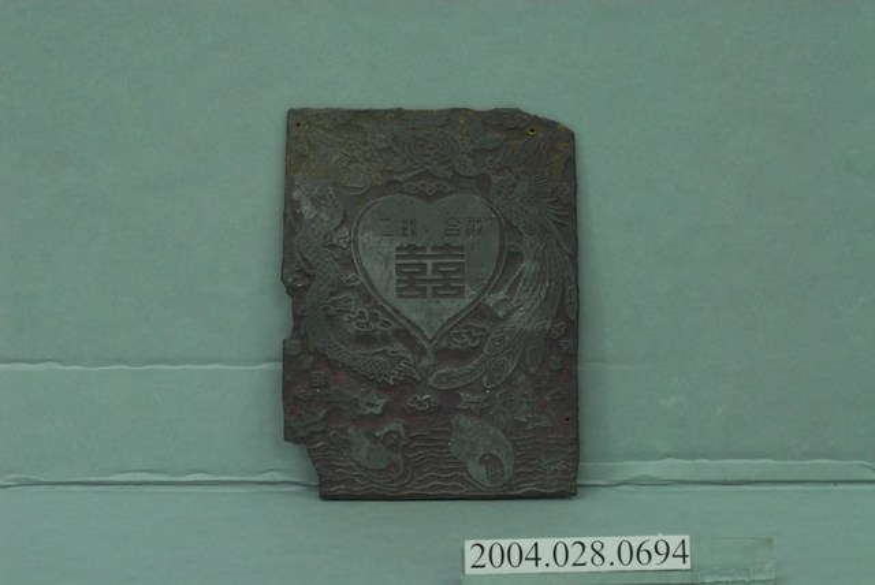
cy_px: 292
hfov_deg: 22.6
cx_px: 438
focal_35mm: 90
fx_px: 2189
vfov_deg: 15.2
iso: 1000
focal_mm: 60
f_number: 10
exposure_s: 1/10
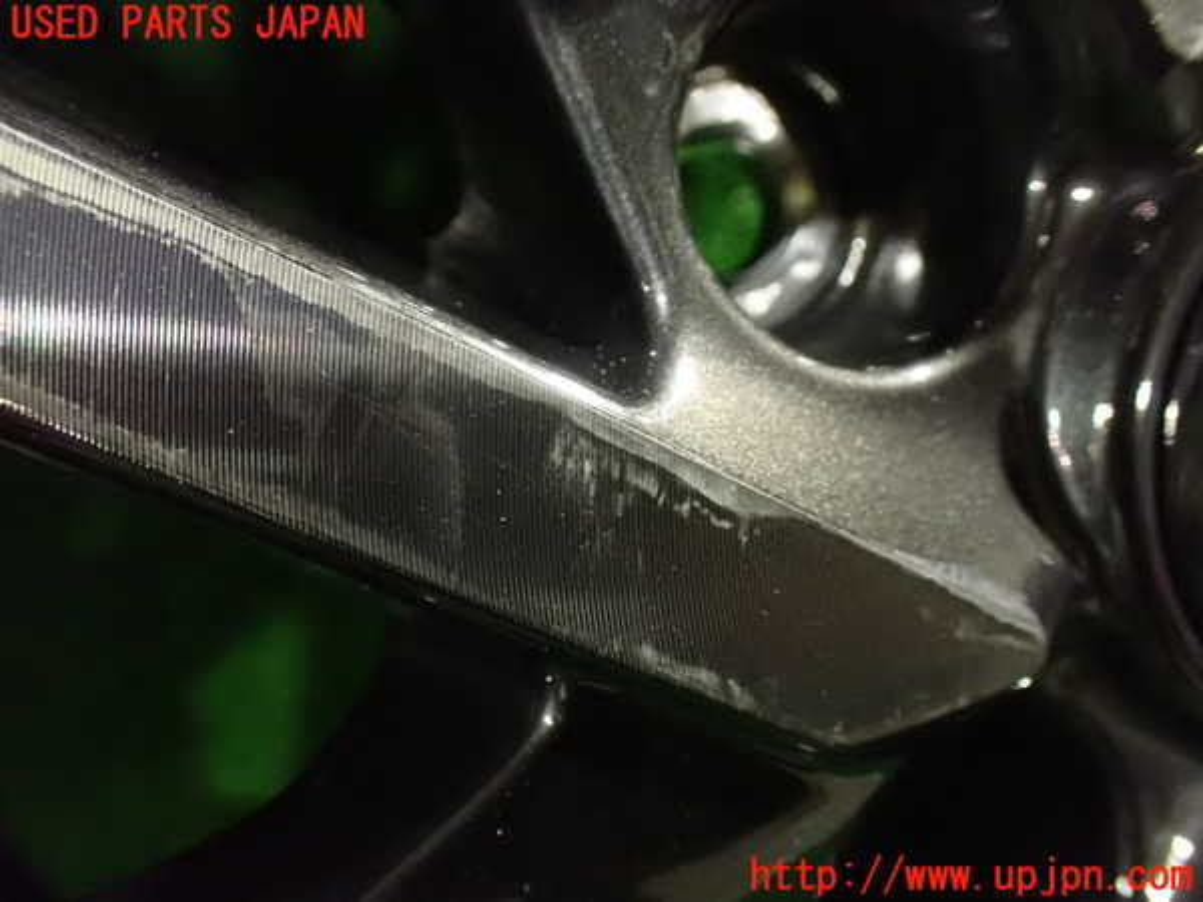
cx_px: 602
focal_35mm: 30
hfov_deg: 60.0
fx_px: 1043
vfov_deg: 46.8
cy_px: 451
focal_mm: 5.4
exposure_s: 1/25
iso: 1600
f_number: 2.3
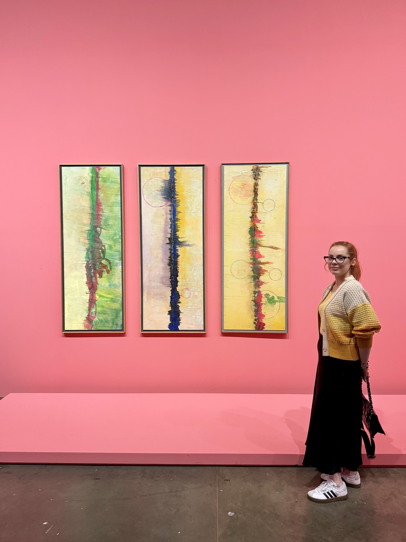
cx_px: 203
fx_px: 375
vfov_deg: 71.6
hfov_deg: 56.8
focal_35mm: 24
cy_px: 271
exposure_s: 1/60
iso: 250
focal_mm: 6.76
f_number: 1.78
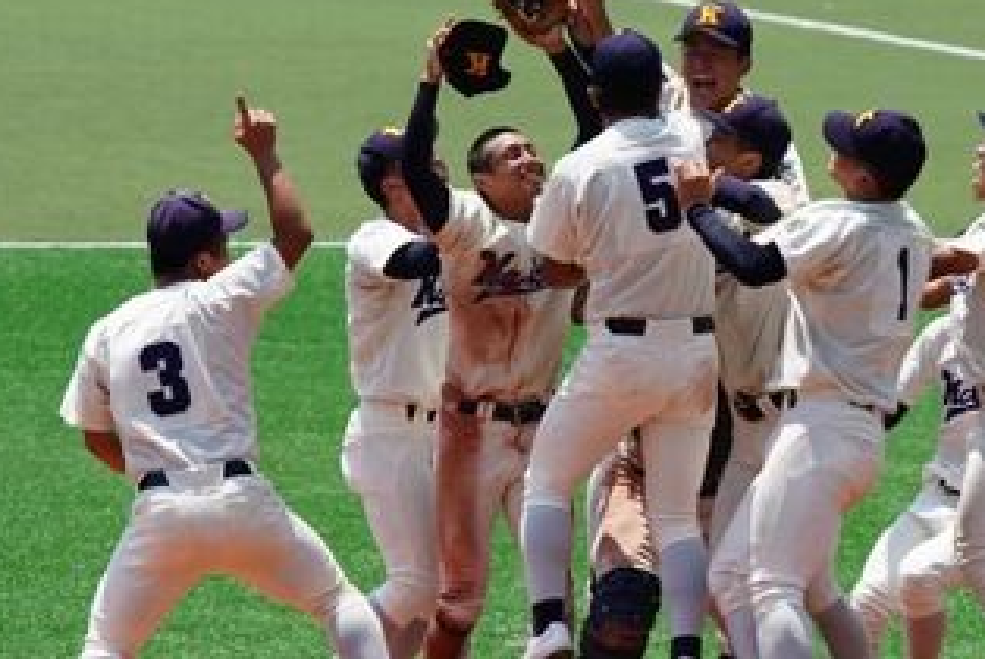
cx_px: 756
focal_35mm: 491
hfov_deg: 4.2
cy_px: 342
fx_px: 13446
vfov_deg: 2.8
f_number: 7.1
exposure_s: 1/1250
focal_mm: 220
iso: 640
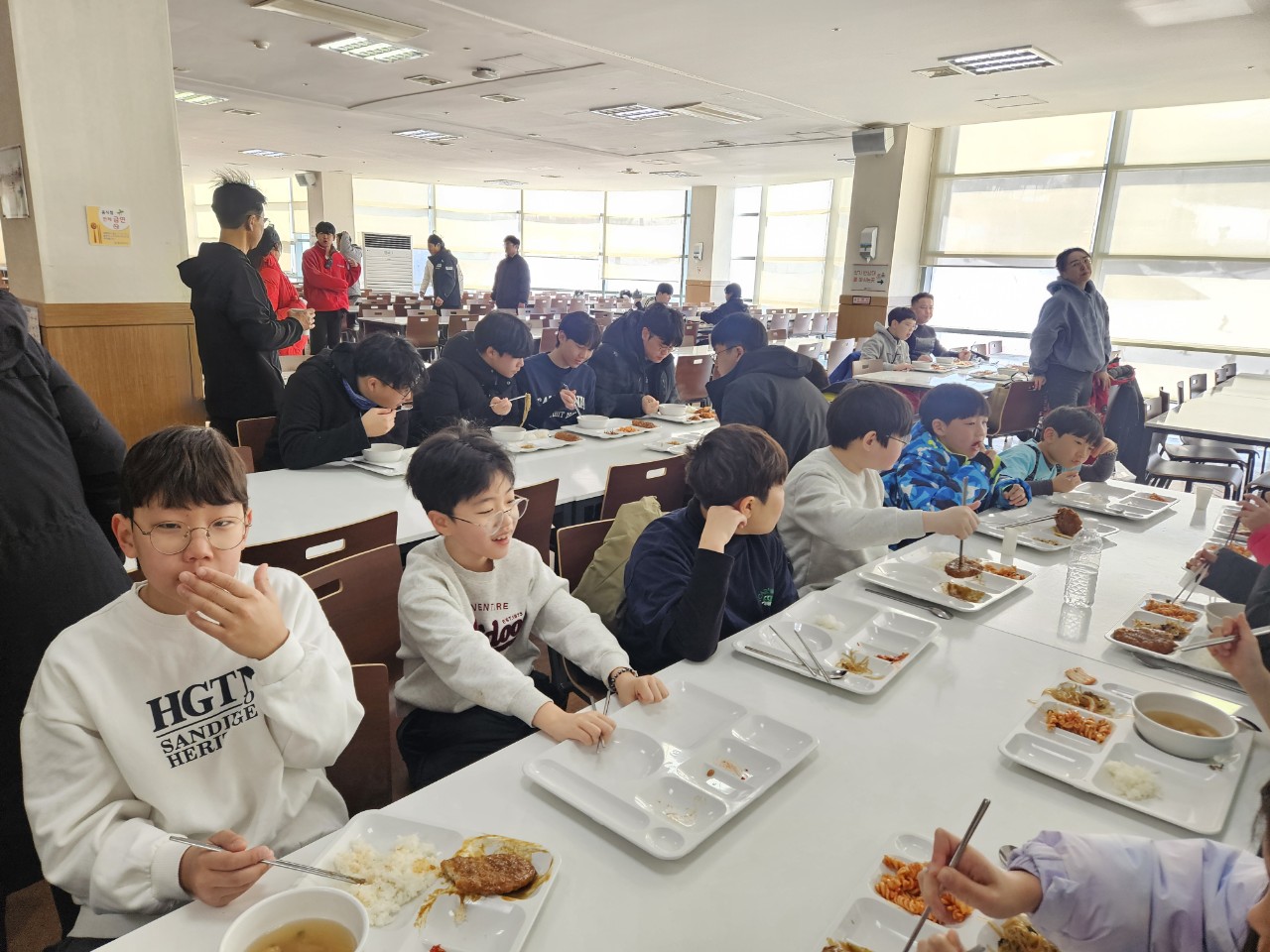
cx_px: 635
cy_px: 476
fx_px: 844
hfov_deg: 73.9
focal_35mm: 23
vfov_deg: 58.9
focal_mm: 5.4
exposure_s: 1/120
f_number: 1.8
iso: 64
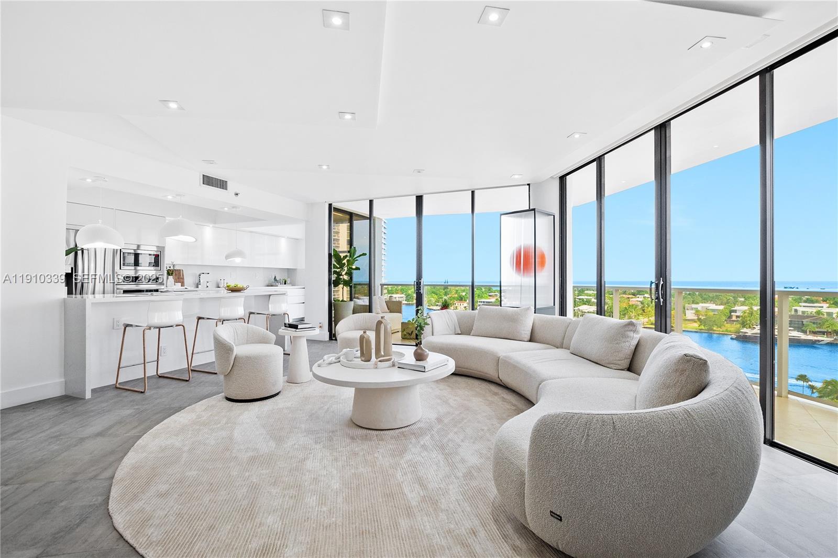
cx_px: 419
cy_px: 279
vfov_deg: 77.3
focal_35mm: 15
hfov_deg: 100.4
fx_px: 349
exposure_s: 1/50
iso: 200
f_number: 8
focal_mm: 10
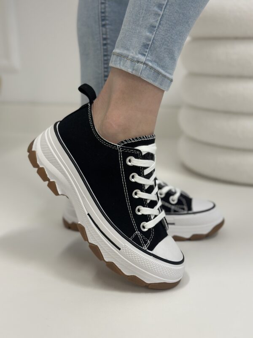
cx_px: 126
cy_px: 169
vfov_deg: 39.7
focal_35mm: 48
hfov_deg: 30.3
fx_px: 468
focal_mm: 6.86
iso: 125
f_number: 1.78
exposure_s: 1/100
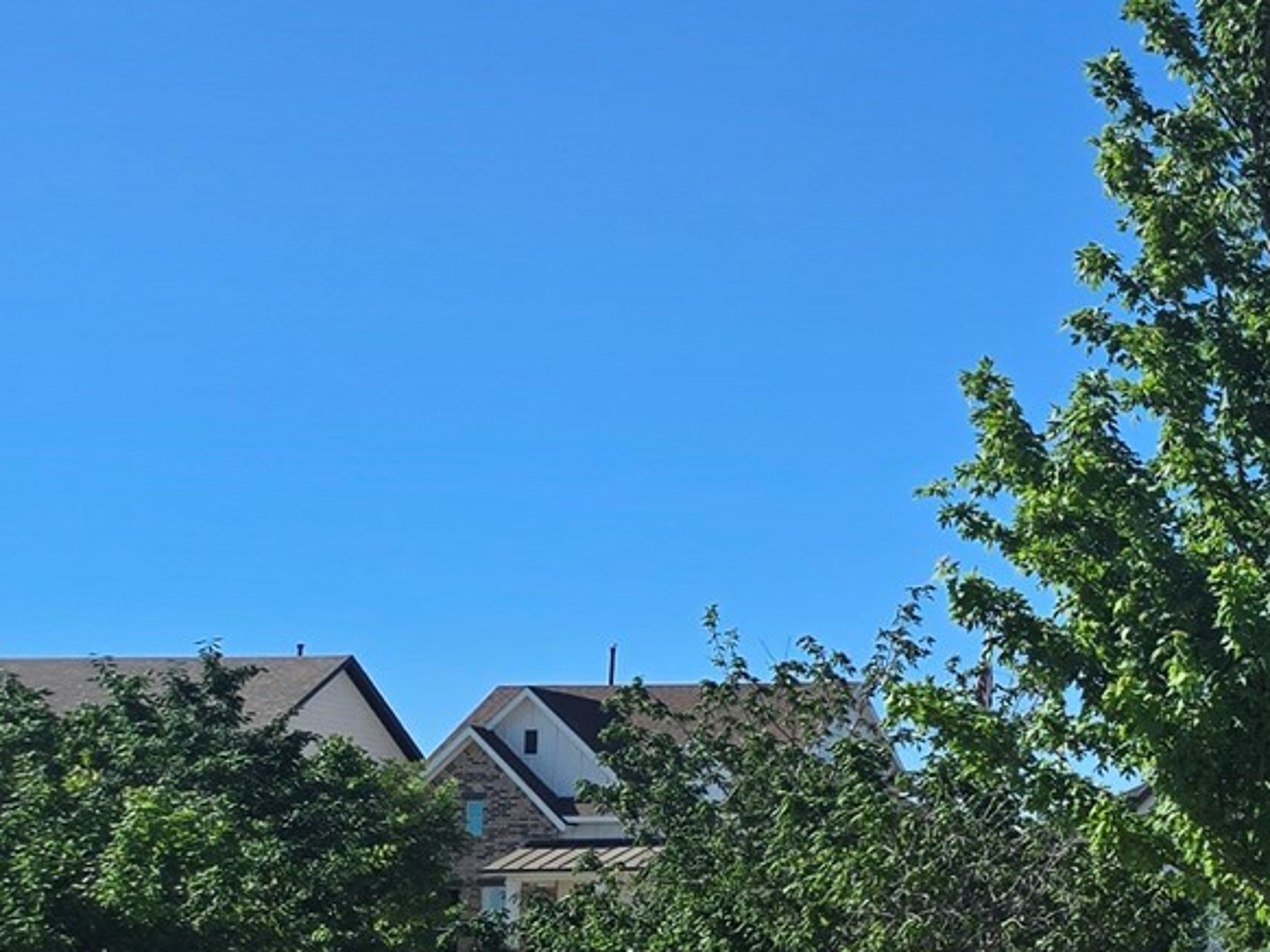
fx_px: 2971
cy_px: 806
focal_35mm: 81
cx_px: 2169
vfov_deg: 18.0
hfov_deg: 19.3
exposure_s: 1/1925
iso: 25
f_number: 1.8
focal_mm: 5.4
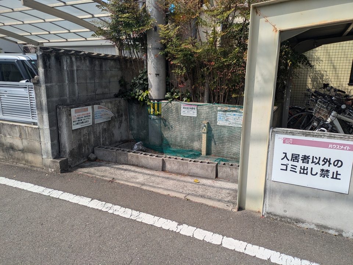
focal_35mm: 25
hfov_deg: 69.4
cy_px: 132
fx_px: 255
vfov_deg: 54.9
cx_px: 176
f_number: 1.89
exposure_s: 1/1972
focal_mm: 5.43
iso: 45
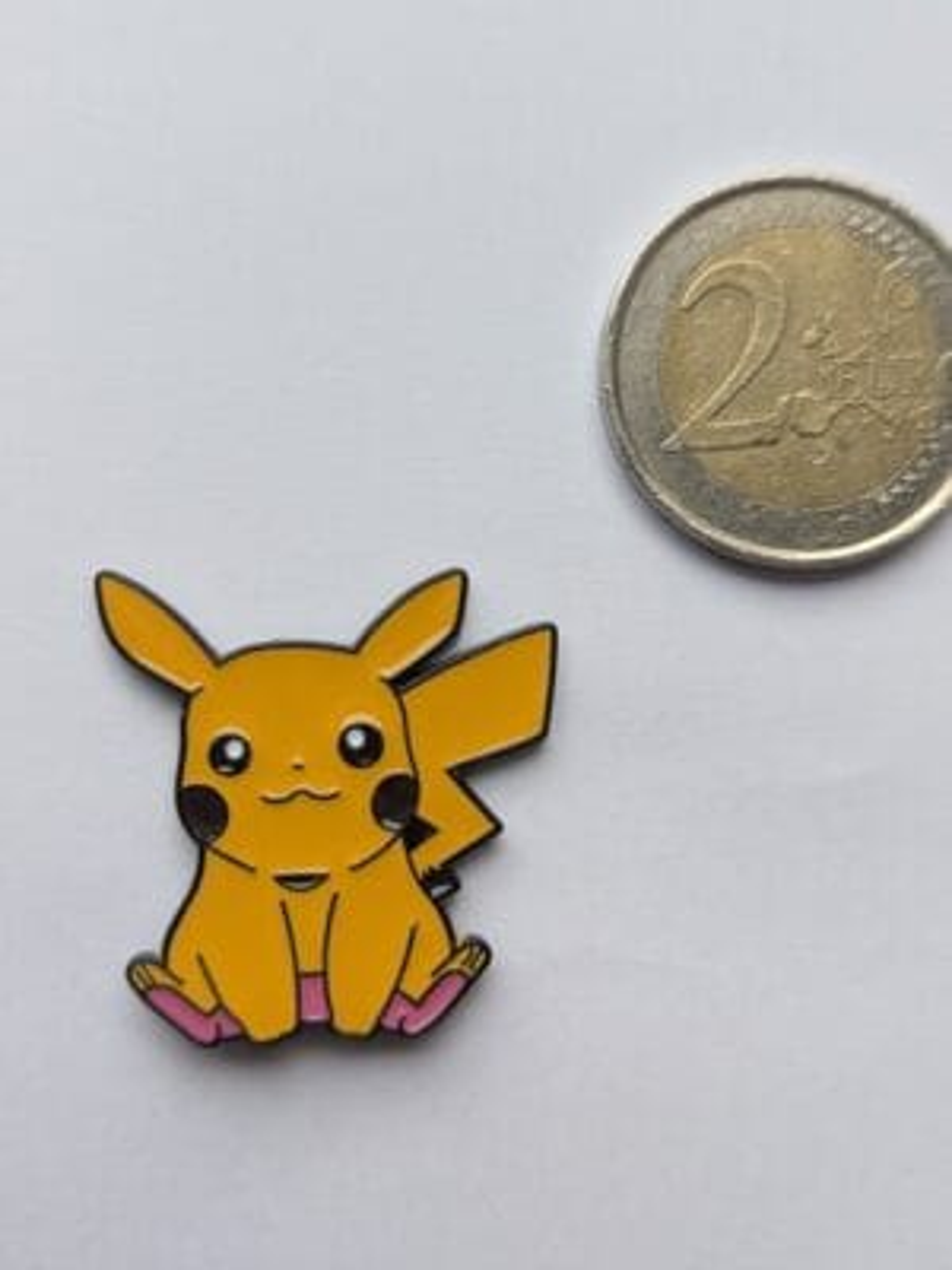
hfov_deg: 56.8
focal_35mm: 24
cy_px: 635
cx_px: 476
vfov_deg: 71.6
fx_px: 880
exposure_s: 1/98.4
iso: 92
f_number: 1.85
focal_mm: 6.81
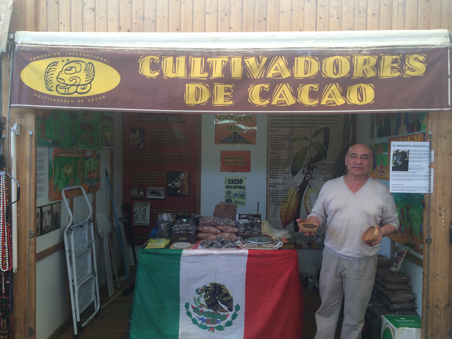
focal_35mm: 30
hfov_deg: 60.0
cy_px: 170
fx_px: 392
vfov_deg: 46.8
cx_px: 226
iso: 50
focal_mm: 4.12
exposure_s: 1/120
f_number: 2.2
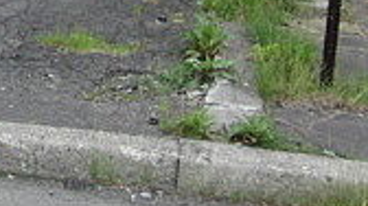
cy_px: -188
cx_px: -296
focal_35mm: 154
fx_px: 1501
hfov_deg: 12.7
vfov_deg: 7.6
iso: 100
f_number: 3.6
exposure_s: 1/500
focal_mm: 6.42
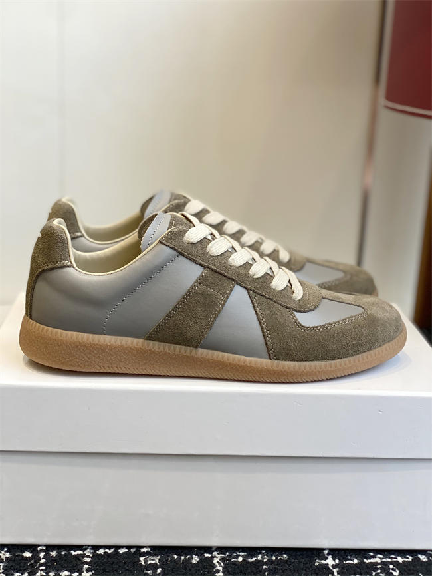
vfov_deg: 36.8
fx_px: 865
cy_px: 288
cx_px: 216
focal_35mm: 52
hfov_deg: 28.0
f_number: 2
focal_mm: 6
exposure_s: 1/122
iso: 64
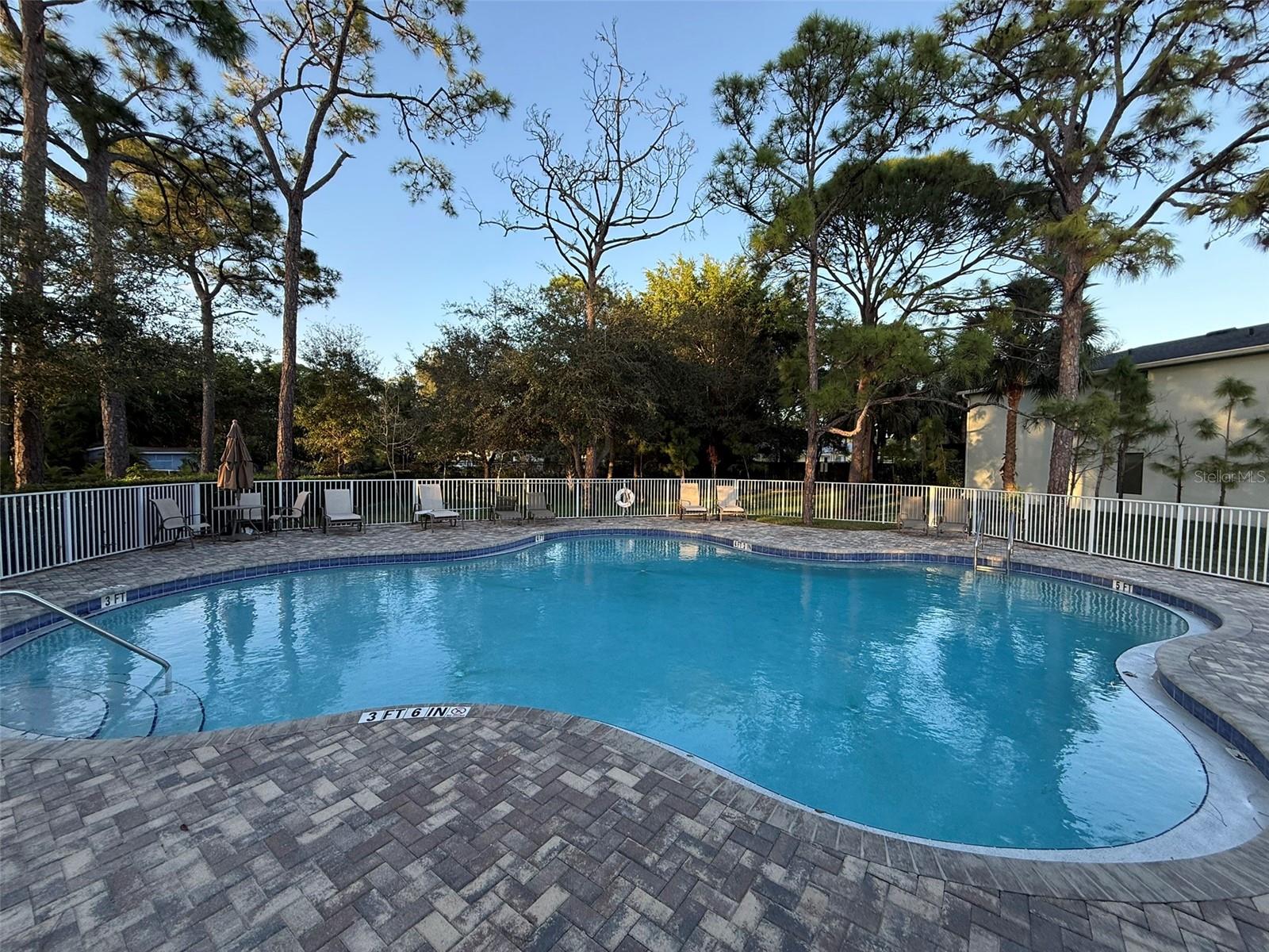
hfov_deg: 102.1
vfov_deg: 85.7
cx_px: 634
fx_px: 513
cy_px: 476
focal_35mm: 14
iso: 64
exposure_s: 1/192
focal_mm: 2.22
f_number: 2.2
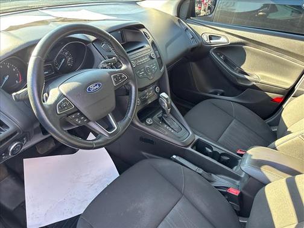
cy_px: 114
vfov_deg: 53.1
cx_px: 152
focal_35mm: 26
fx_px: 228
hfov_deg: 67.3
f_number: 1.6
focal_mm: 5.96
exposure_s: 1/81
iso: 125
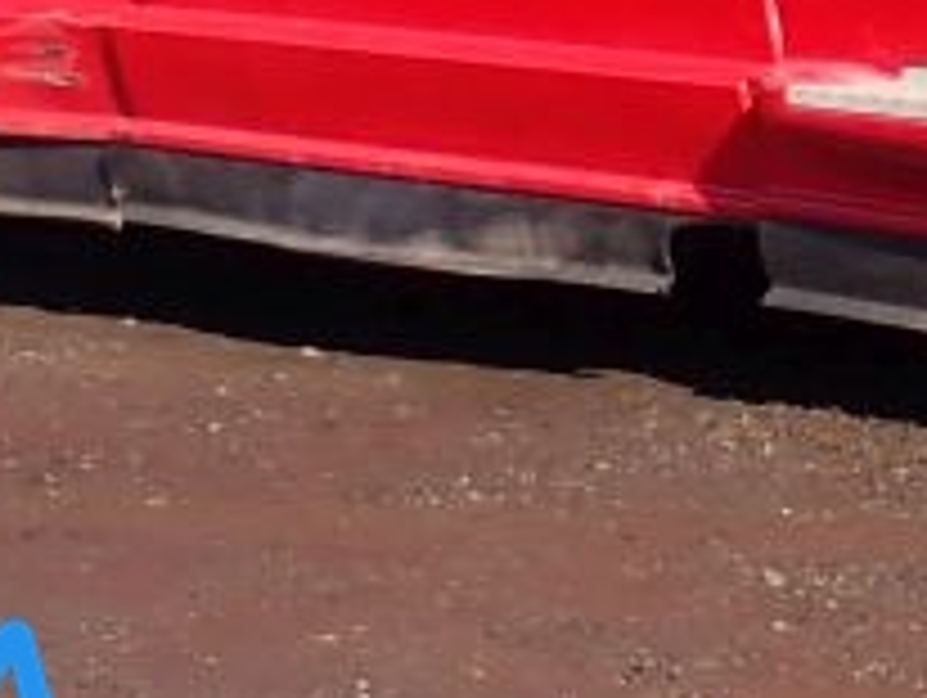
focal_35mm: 256
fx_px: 6864
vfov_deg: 5.5
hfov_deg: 7.5
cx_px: 1557
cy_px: -1175
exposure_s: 1/500
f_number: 4
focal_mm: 7.84
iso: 100
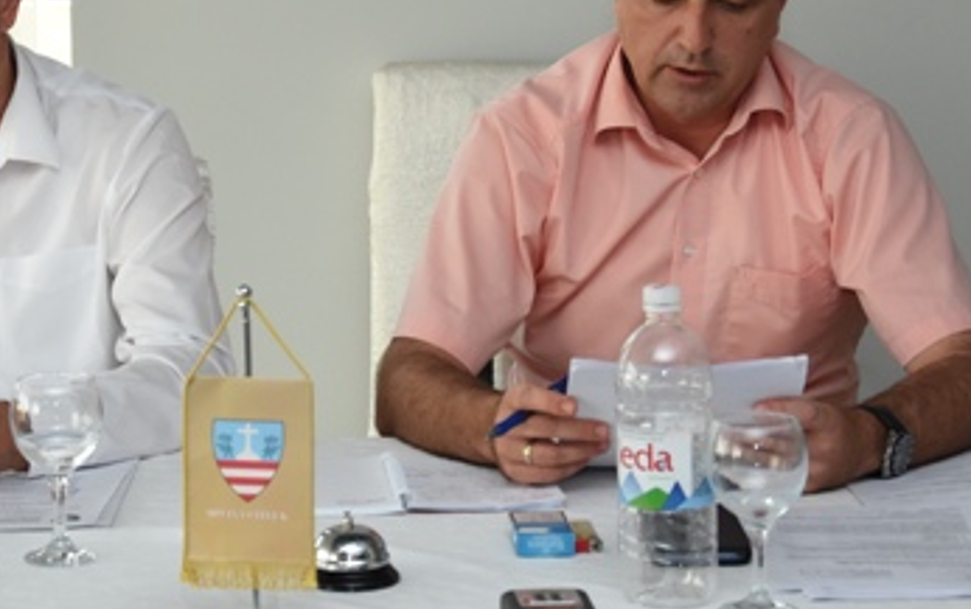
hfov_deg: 14.9
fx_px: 3683
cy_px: 105
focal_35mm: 139
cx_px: 210
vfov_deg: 9.4
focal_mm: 45
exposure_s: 1/80
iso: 800
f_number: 5
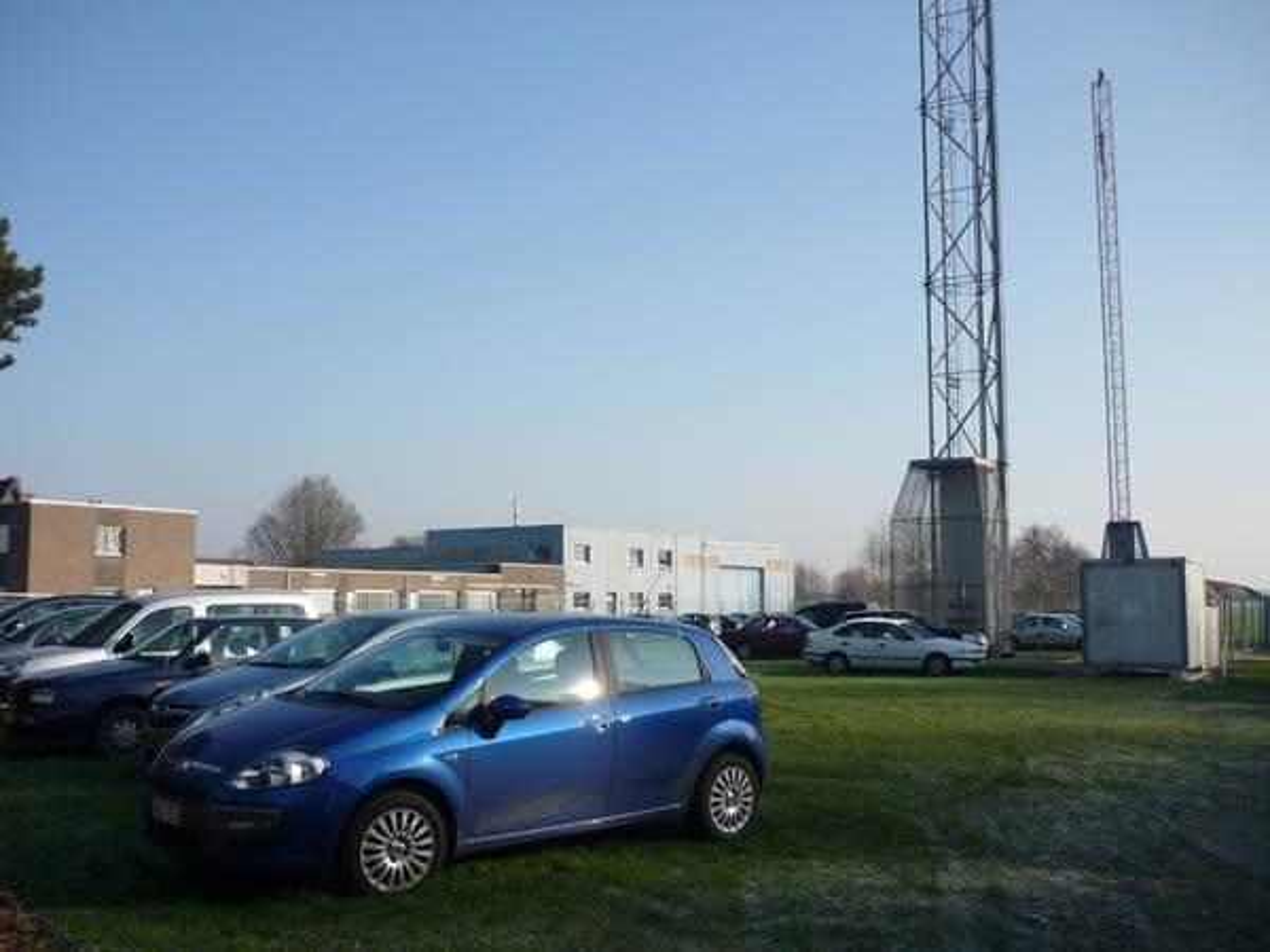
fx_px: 1211
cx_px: 635
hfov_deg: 55.4
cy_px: 476
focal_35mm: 33
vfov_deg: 42.9
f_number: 8
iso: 100
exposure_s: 1/160
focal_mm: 5.5
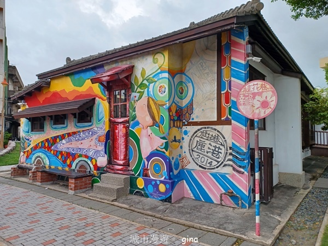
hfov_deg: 69.4
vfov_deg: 54.9
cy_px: 123
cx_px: 164
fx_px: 237
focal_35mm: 25
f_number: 1.8
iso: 40
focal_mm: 4.6
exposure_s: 1/120
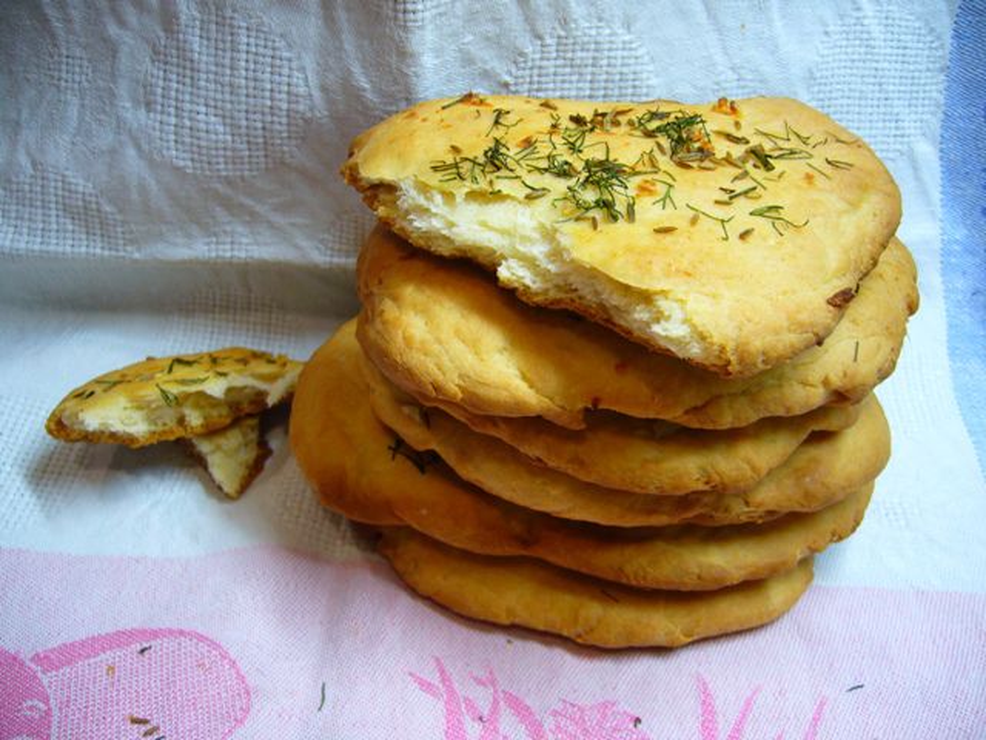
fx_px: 997
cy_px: 370
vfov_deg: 40.7
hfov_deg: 52.6
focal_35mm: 35
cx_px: 493
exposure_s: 1/15
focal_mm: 5.8
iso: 125
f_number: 2.8
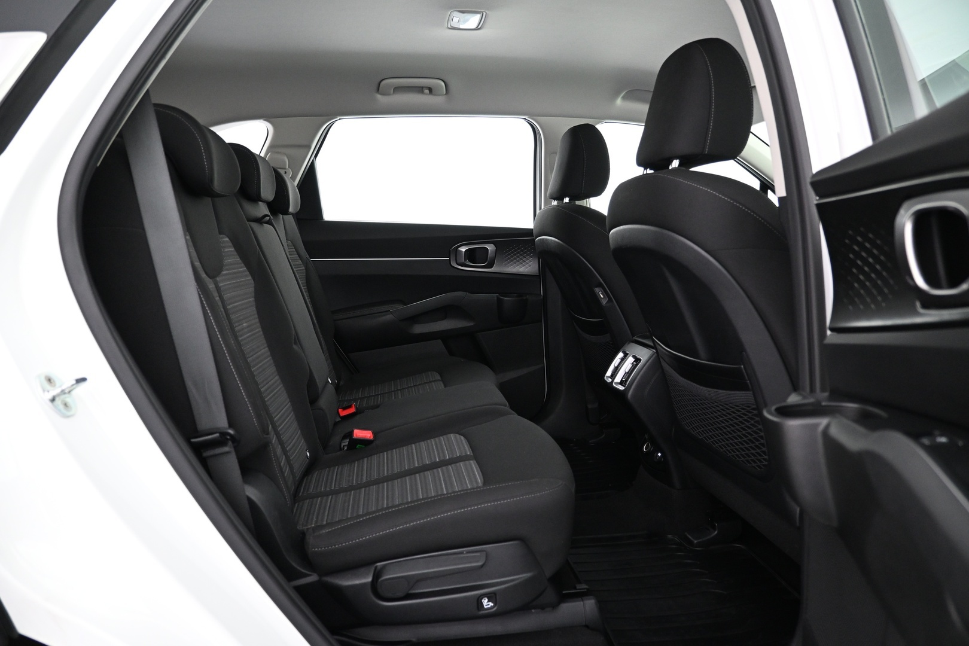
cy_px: 323
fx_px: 646
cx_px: 484
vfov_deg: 53.1
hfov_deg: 73.7
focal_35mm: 24
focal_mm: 16
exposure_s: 1/20
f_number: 3.5
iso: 1600
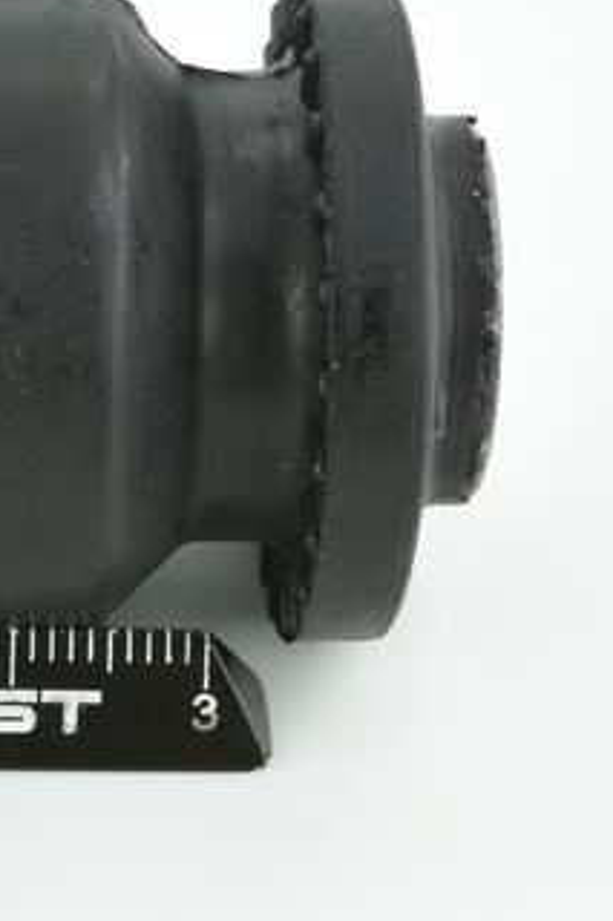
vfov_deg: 15.2
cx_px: -26
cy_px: 334
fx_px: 3452
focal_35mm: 135
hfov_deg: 10.1
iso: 64
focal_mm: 60
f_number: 29
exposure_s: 1/2
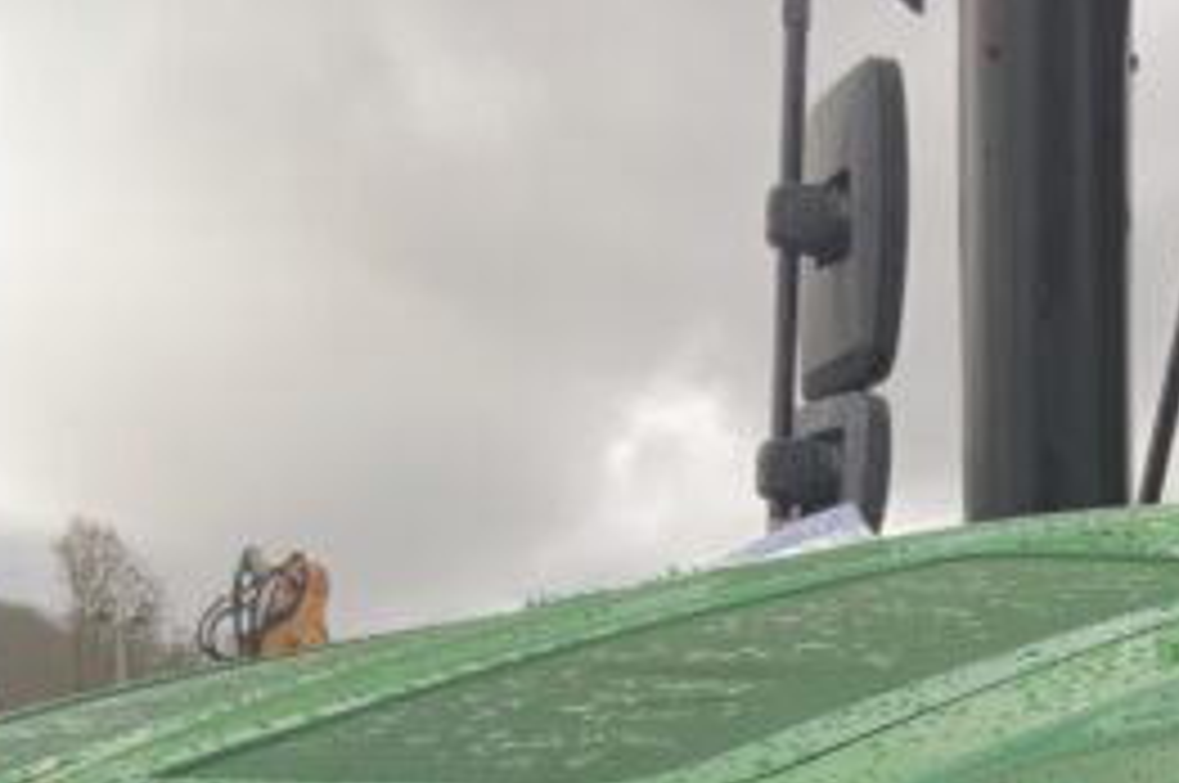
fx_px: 3860
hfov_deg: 16.9
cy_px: 1508
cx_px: 1233
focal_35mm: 118
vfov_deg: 10.7
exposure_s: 1/273
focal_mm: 3
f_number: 1.8
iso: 16
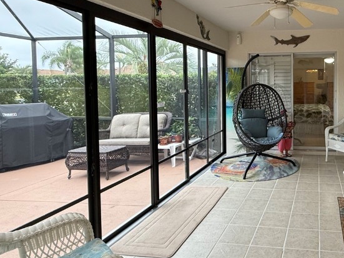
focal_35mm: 26
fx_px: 259
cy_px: 95
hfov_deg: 60.7
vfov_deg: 52.5
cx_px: 285
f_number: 2.2
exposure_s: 1/120
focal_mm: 2.22
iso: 125
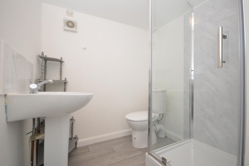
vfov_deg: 77.2
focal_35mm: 15
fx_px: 104
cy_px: 83
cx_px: 124
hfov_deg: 100.4
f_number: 4
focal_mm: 10
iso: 2000
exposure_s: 1/60
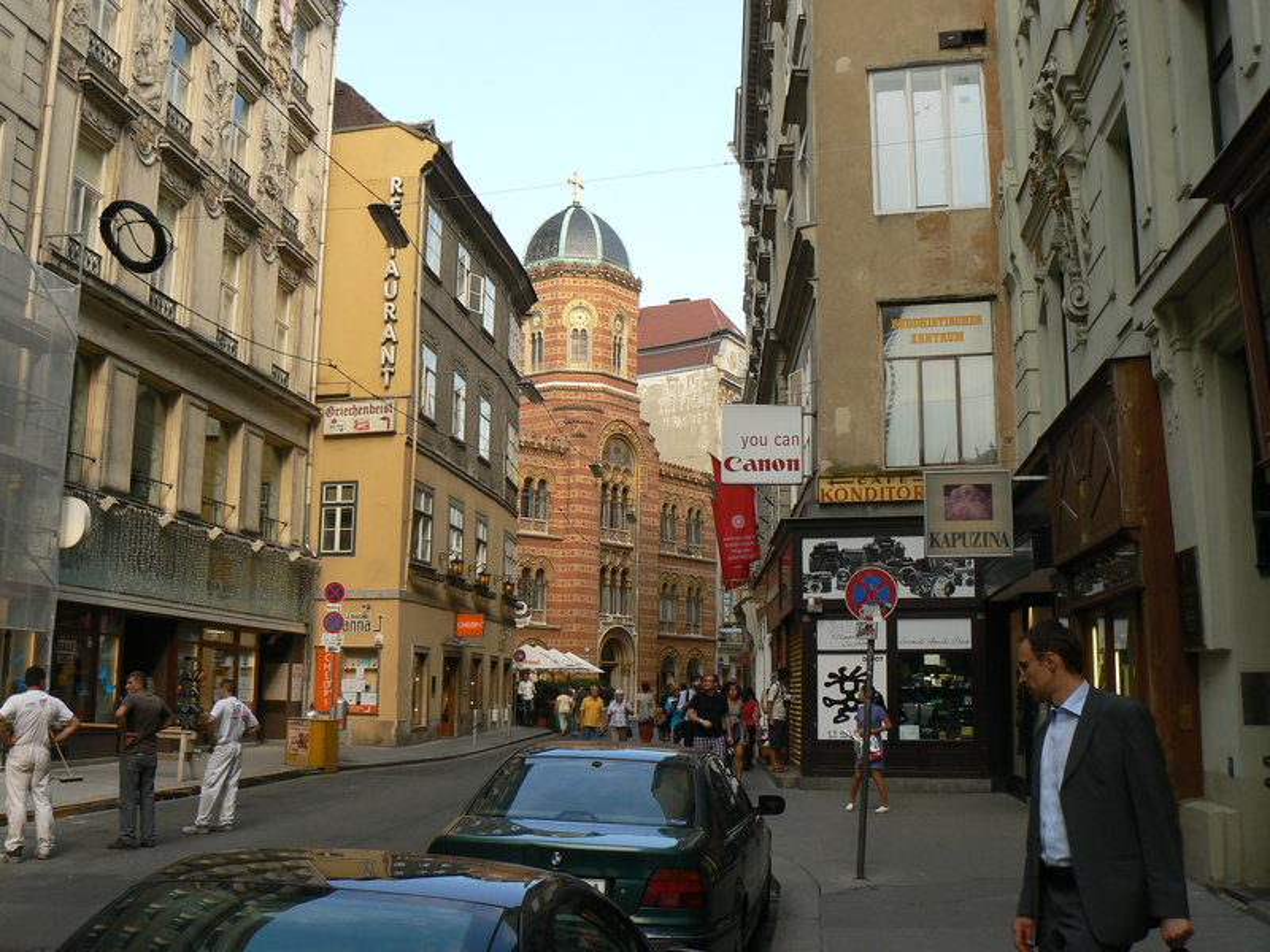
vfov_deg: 39.7
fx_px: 1321
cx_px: 635
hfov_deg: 51.4
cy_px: 476
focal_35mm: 36
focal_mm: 6
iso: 80
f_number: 5.6
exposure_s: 1/100
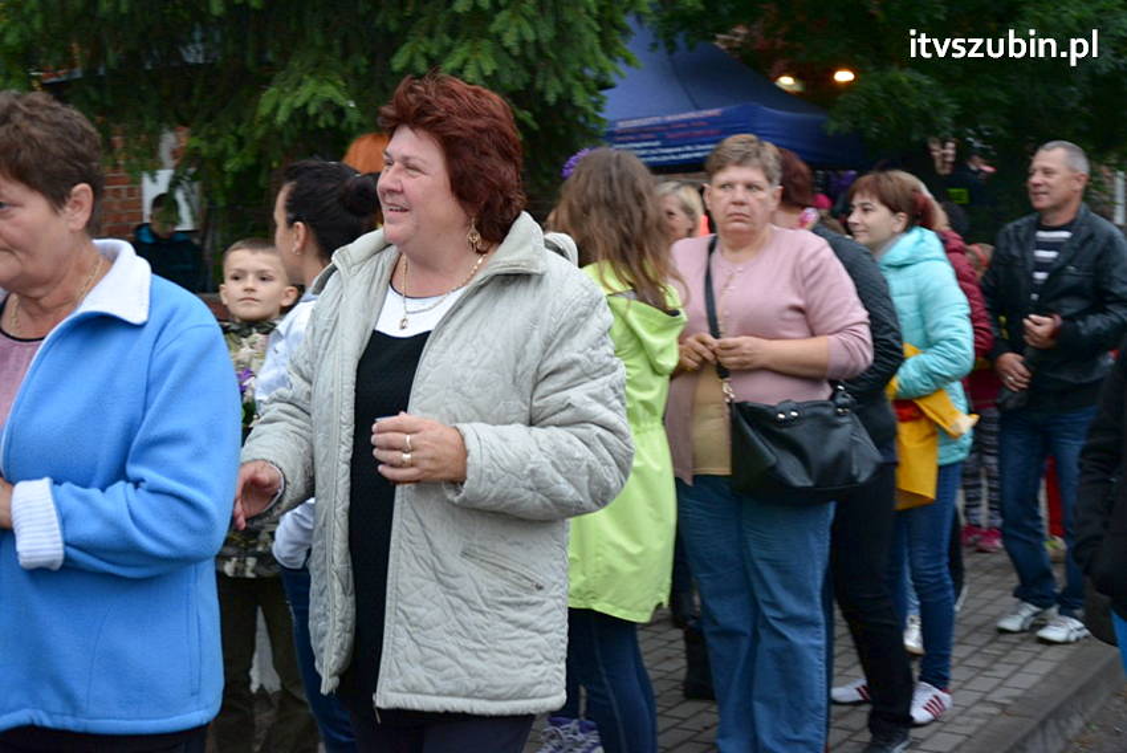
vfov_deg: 25.8
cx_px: 564
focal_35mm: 52
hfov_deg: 37.8
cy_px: 376
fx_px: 1645
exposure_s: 1/60
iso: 800
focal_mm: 35
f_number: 4.5
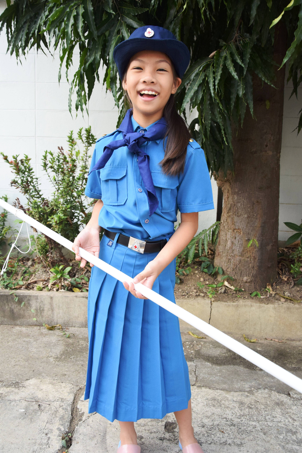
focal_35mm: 32
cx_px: 151
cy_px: 226
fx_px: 396
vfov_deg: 59.5
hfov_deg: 41.7
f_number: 4.5
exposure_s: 1/1600
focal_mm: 21
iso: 1000
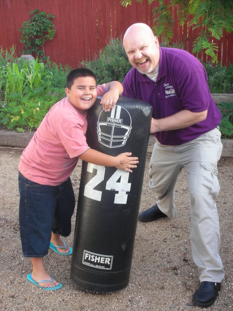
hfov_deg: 27.5
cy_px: 156
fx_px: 476
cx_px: 116
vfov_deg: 36.2
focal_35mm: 53
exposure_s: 1/37.5
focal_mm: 8.8
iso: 50
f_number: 3.7
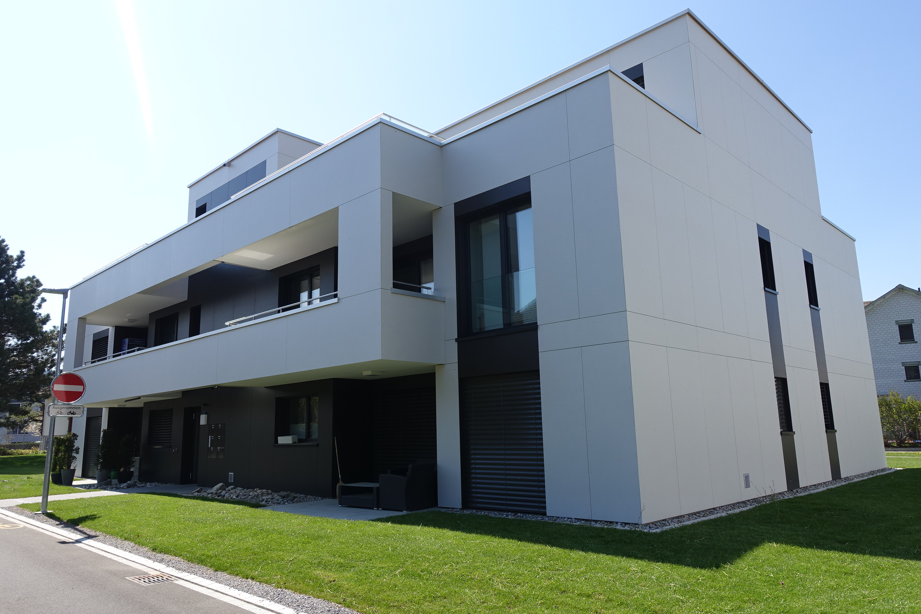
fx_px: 640
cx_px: 460
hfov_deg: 71.5
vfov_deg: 51.3
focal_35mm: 25
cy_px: 307
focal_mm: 9.02
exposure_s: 1/320
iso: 125
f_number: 5.6
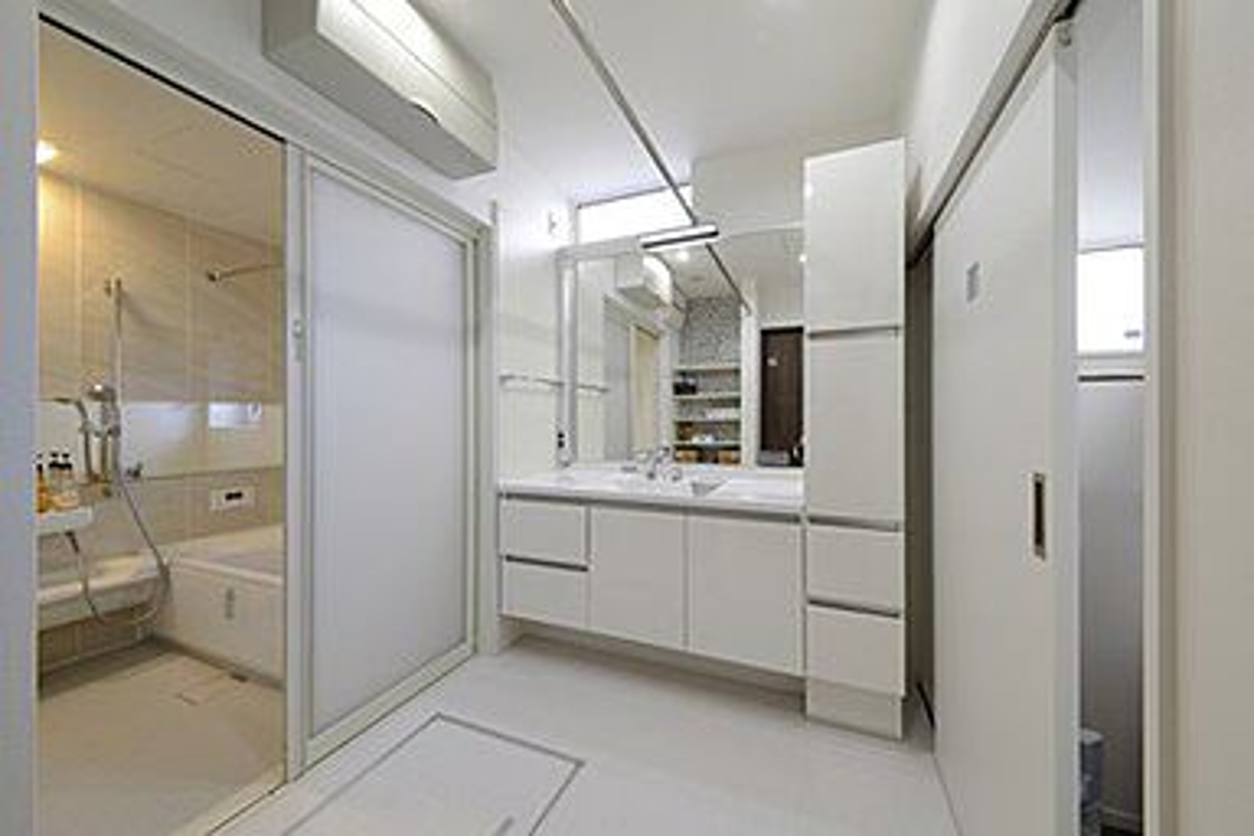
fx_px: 418
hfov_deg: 112.6
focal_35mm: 12
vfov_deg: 90.0
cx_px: 627
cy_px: 418
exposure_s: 1/2
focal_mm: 12
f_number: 13
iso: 100
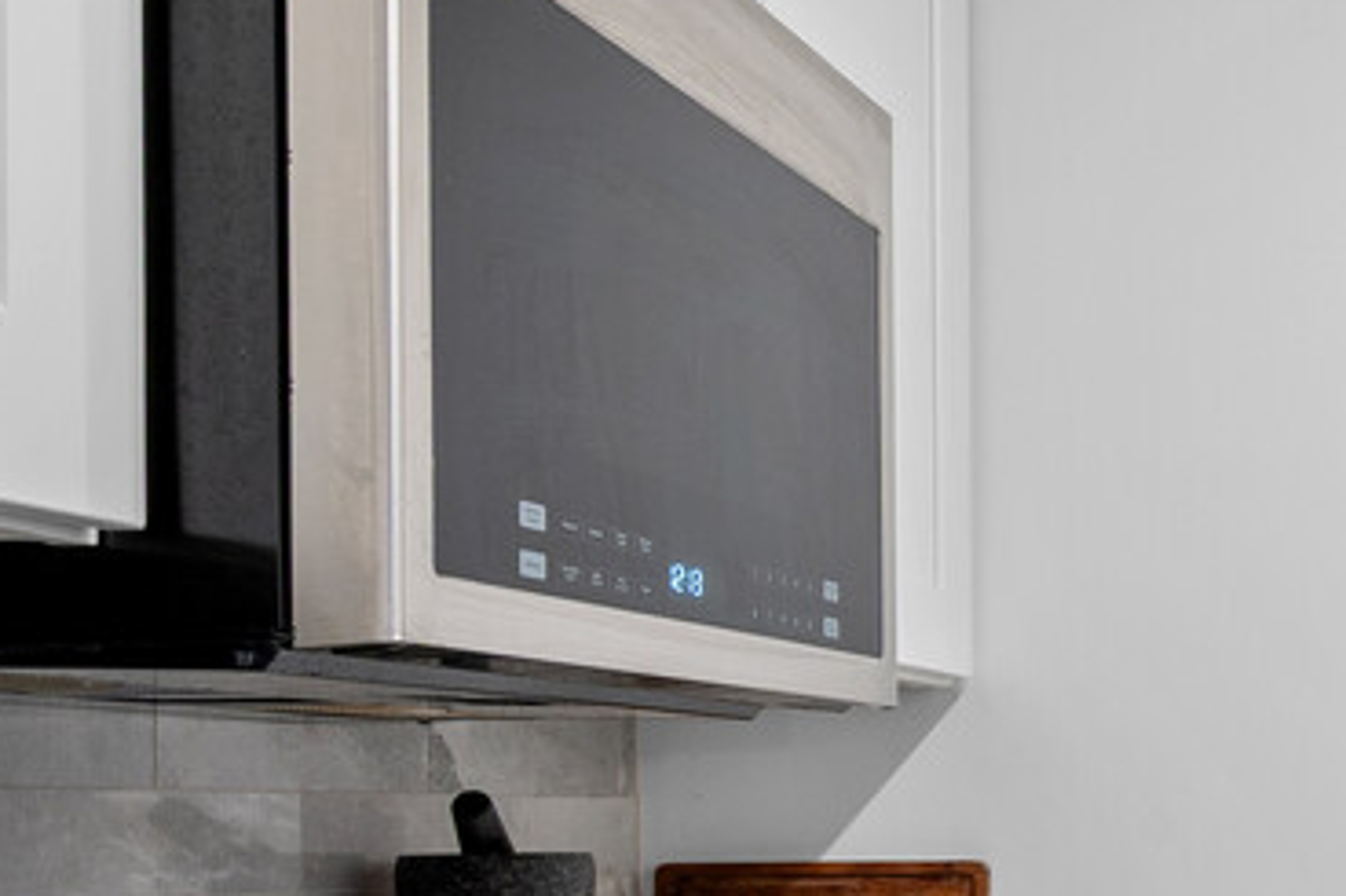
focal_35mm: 57
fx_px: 2130
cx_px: 1726
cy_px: 805
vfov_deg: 23.2
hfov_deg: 28.9
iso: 320
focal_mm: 14
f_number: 11
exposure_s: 1/2
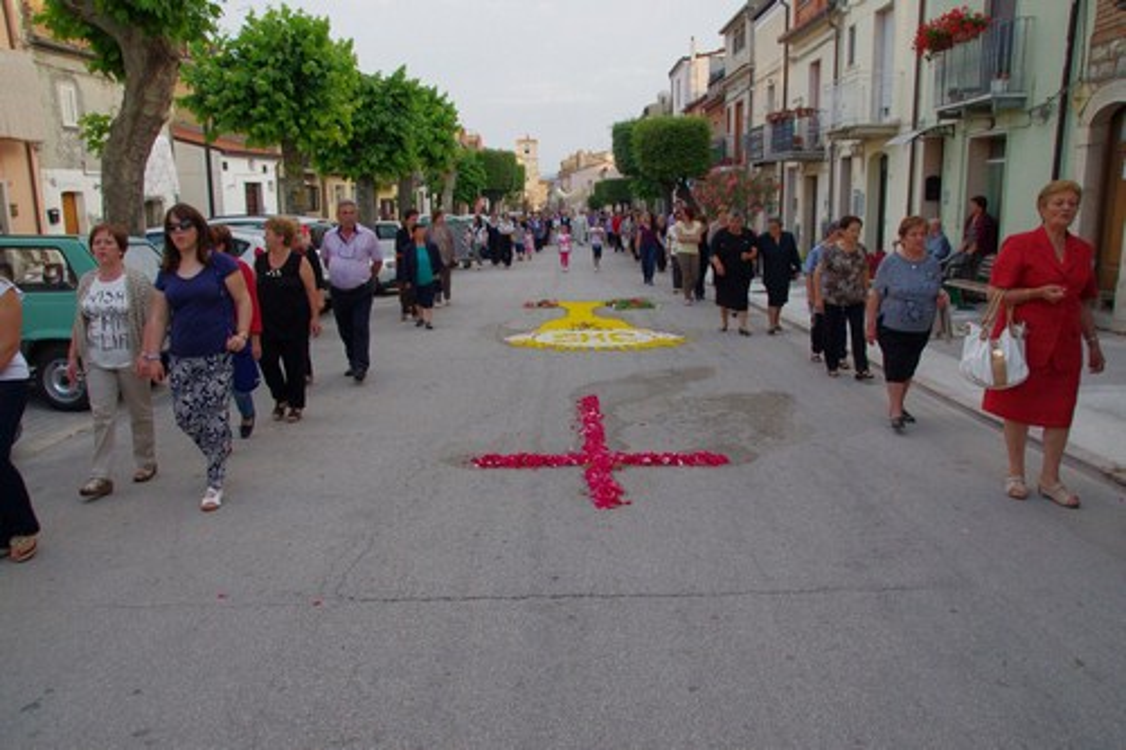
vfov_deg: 47.9
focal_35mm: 27
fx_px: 844
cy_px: 375
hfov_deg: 67.4
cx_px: 563
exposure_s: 1/160
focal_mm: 18
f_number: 6.3
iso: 640
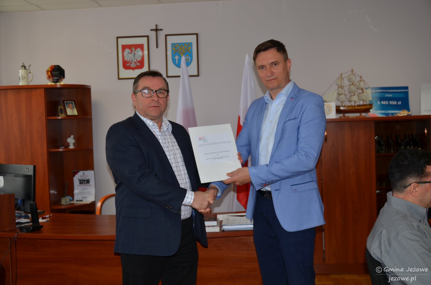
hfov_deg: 43.7
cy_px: 142
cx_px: 216
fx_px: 538
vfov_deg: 29.7
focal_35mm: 45
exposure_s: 1/60
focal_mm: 30
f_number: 4.2
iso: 160
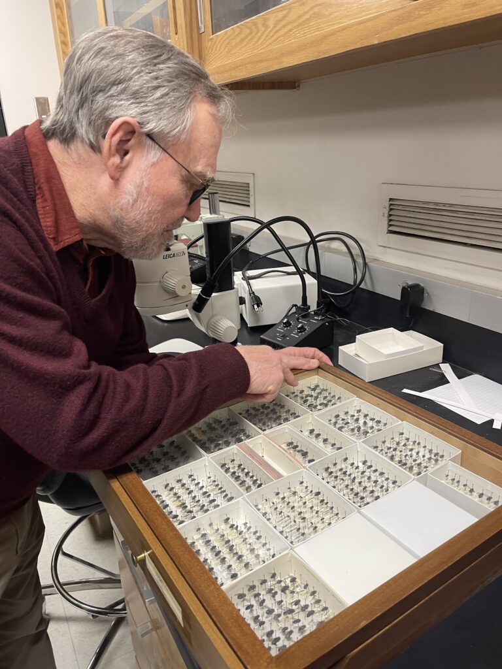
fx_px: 483
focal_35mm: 25
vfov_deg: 69.4
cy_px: 334
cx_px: 251
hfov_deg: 54.9
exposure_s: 1/60
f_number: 1.6
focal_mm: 5.1
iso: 160
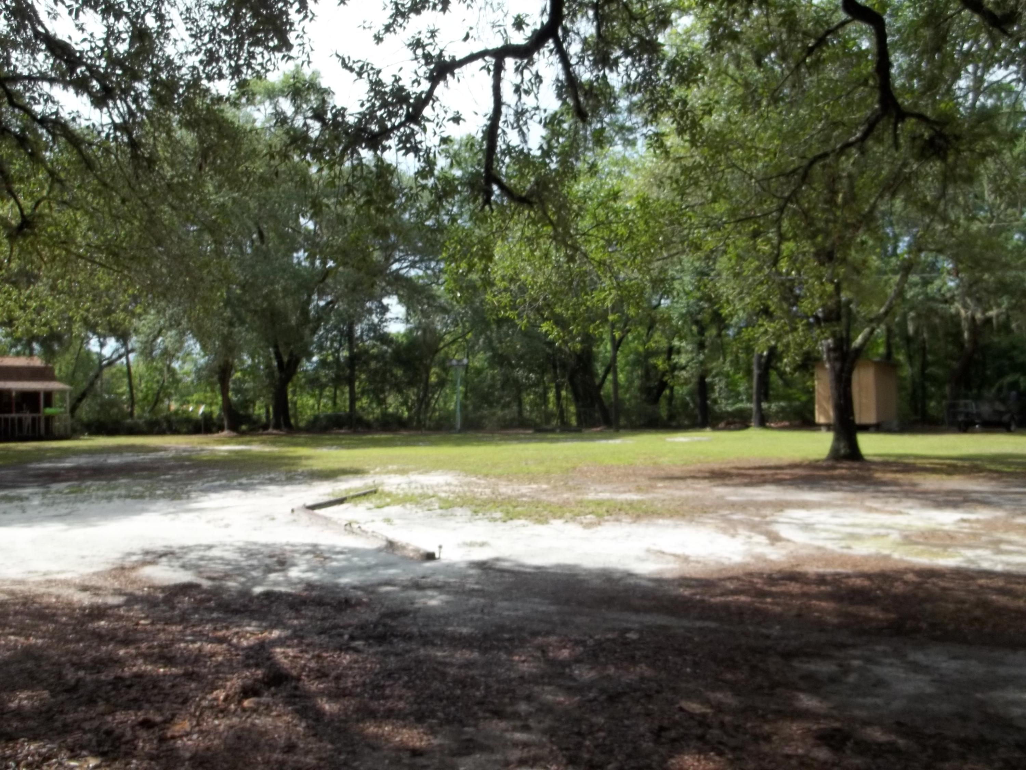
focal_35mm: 33
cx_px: 513
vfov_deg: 42.9
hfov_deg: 55.4
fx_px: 978
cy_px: 385
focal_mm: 5.9
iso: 64
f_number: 3.3
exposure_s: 1/500
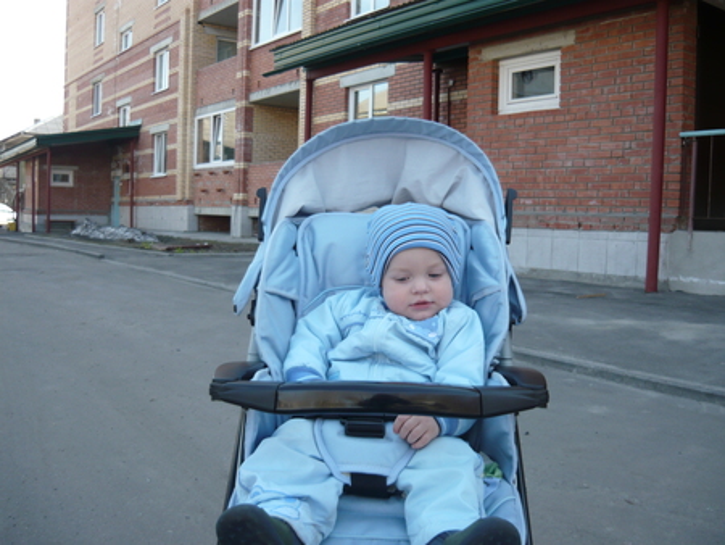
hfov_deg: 55.3
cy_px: 272
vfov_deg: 43.0
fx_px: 692
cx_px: 362
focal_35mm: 33
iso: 100
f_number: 2.8
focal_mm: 5.5
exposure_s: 1/250
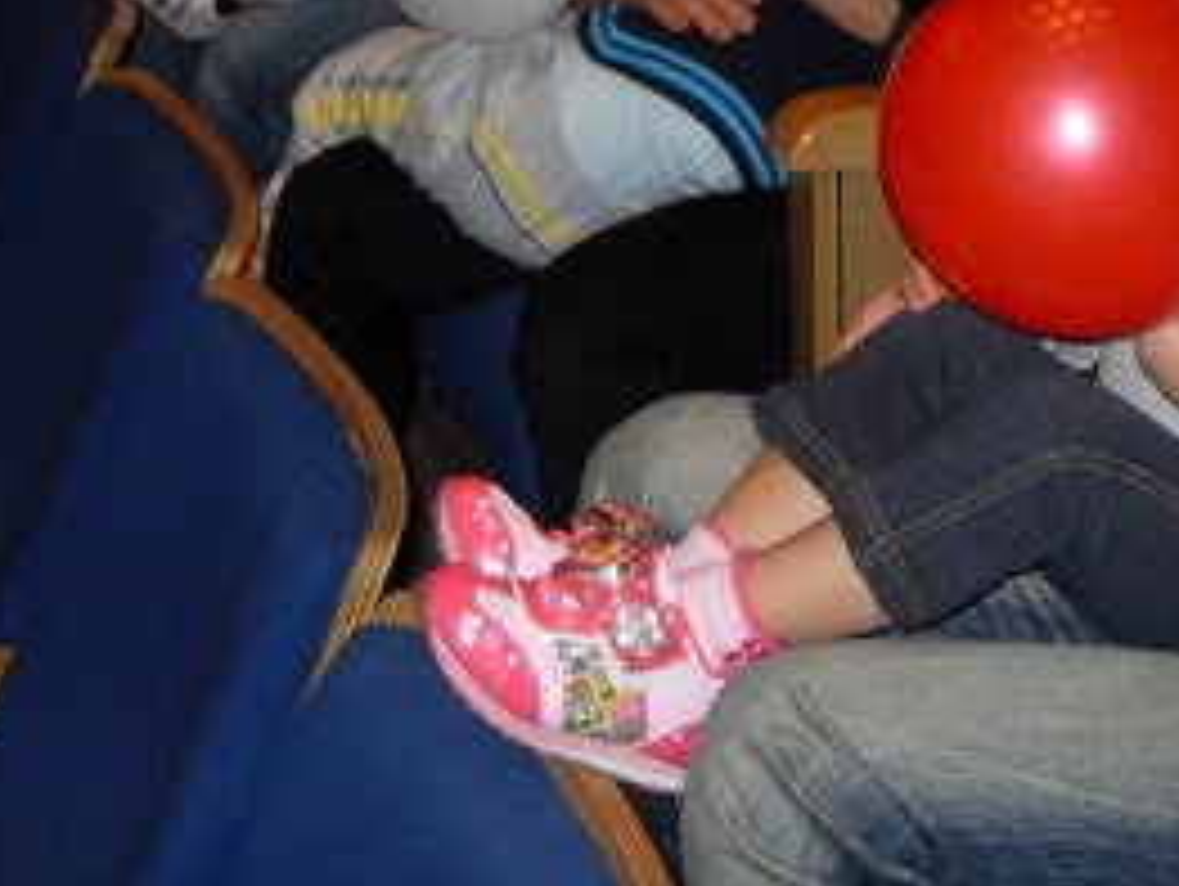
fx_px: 3273
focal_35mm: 96
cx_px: 1066
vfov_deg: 14.8
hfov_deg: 20.0
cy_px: -229
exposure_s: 1/45
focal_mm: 6.3
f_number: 2.8
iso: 100
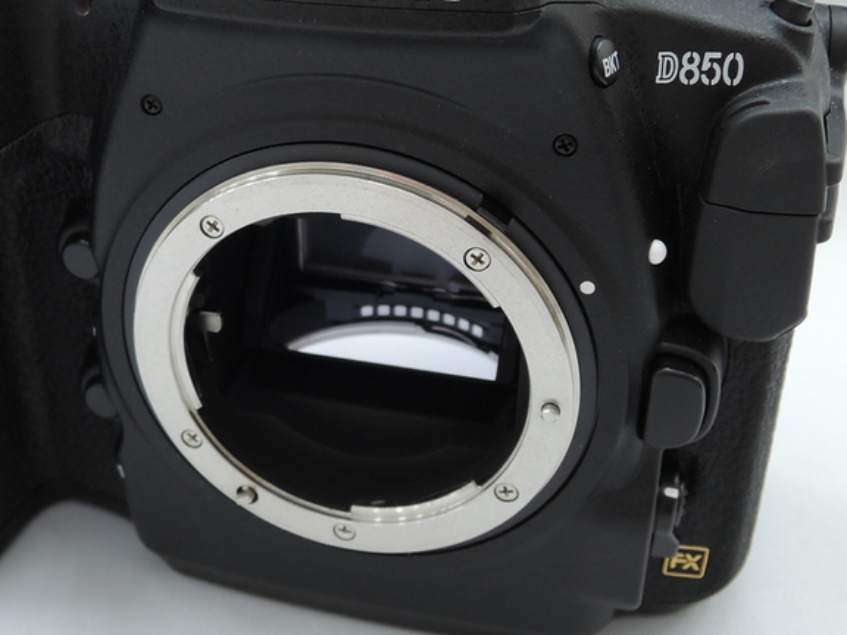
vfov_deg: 29.0
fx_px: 1223
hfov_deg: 37.8
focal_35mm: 50
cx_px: 287
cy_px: 235
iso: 110
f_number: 2.8
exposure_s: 1/30
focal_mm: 5.1
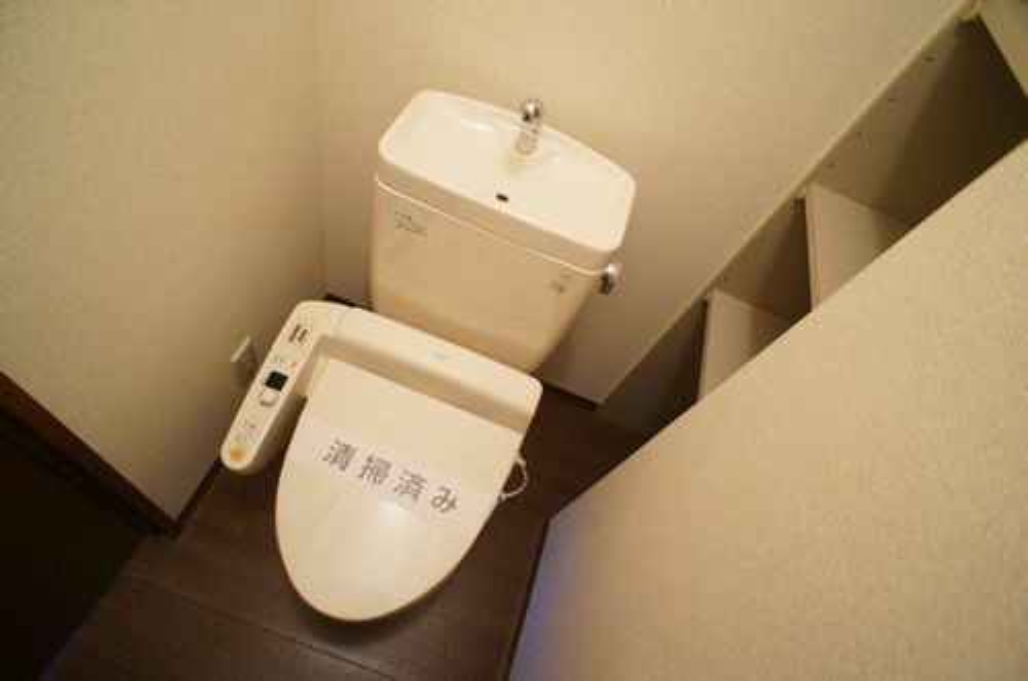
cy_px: 340
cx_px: 514
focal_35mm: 24
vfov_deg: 52.9
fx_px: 684
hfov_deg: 73.9
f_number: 2.8
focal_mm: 16
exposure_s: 1/60
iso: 1600
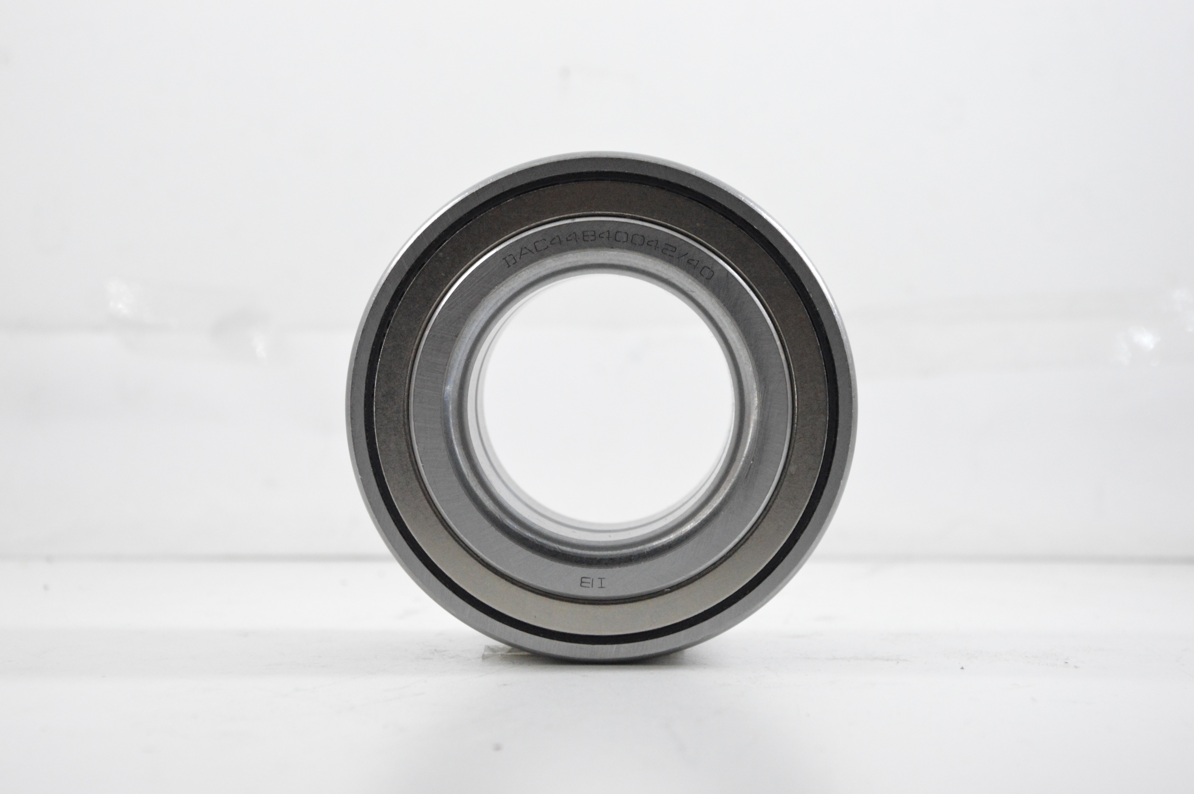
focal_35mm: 78
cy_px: 397
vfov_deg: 17.5
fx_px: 2585
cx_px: 597
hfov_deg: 26.0
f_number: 7.1
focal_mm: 52
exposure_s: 1/100
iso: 3200
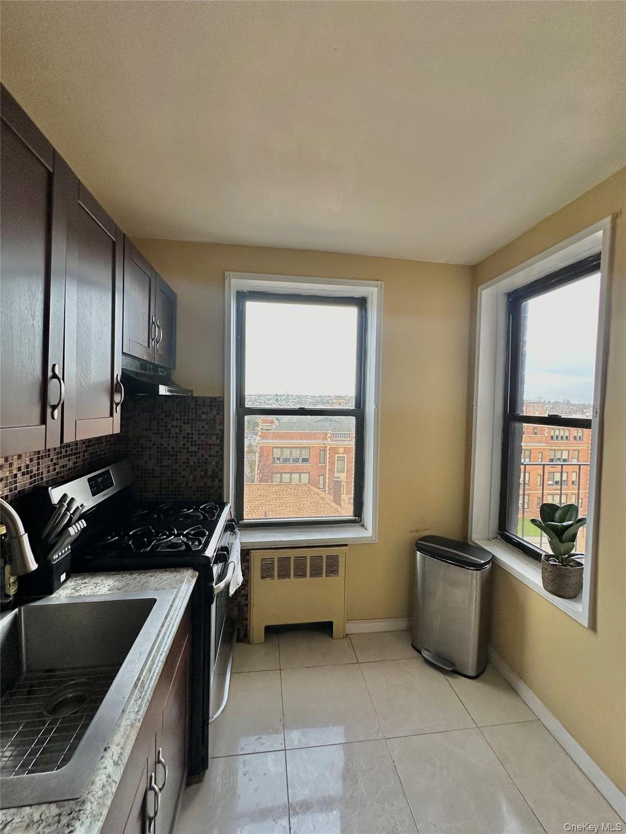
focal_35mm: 14
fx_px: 338
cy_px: 417
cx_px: 313
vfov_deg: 102.1
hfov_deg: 85.7
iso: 100
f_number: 2.2
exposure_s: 1/99
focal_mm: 2.22
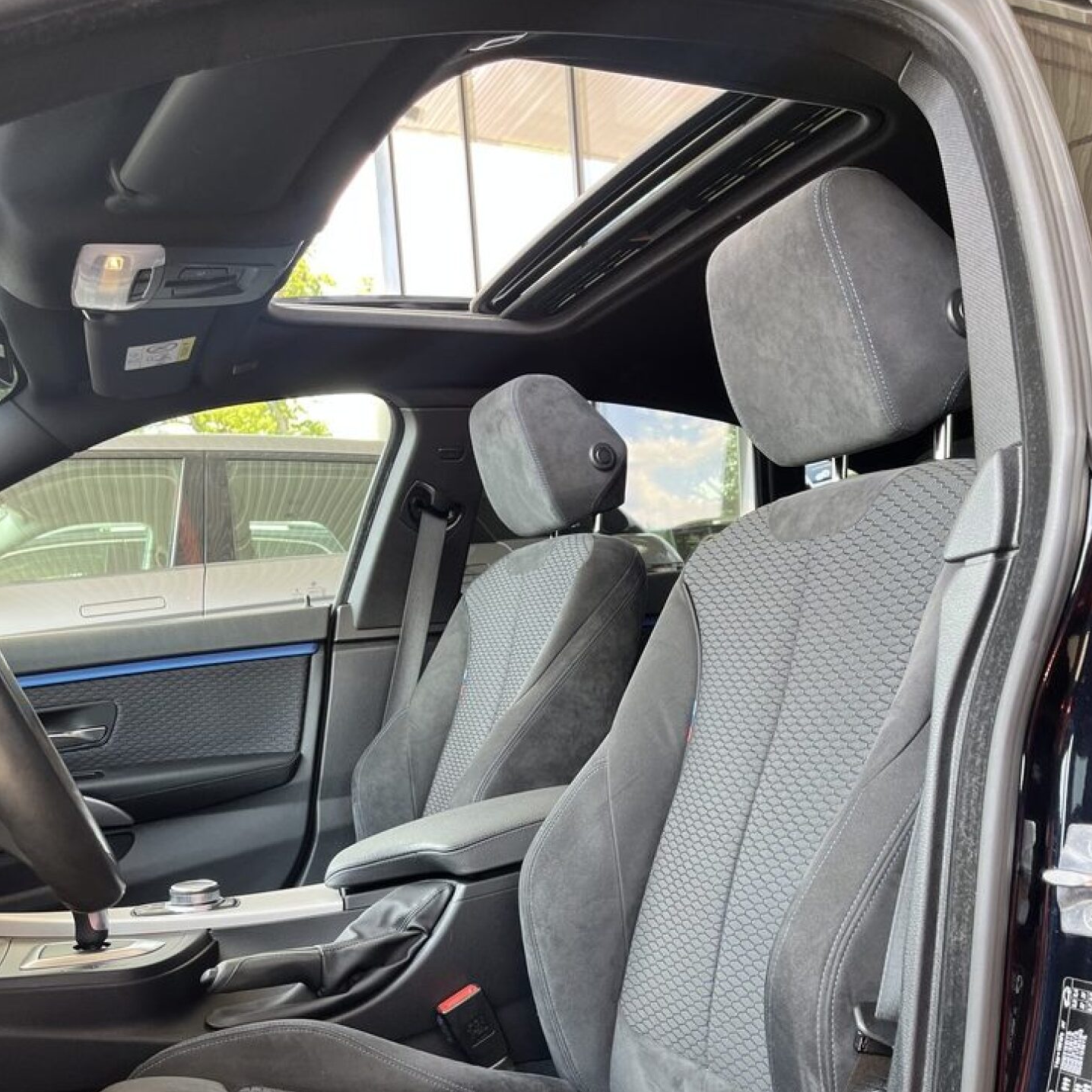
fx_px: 1142
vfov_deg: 50.0
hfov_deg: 51.1
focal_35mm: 32
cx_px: 567
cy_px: 744
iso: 80
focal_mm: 5.1
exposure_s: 1/122
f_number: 1.6
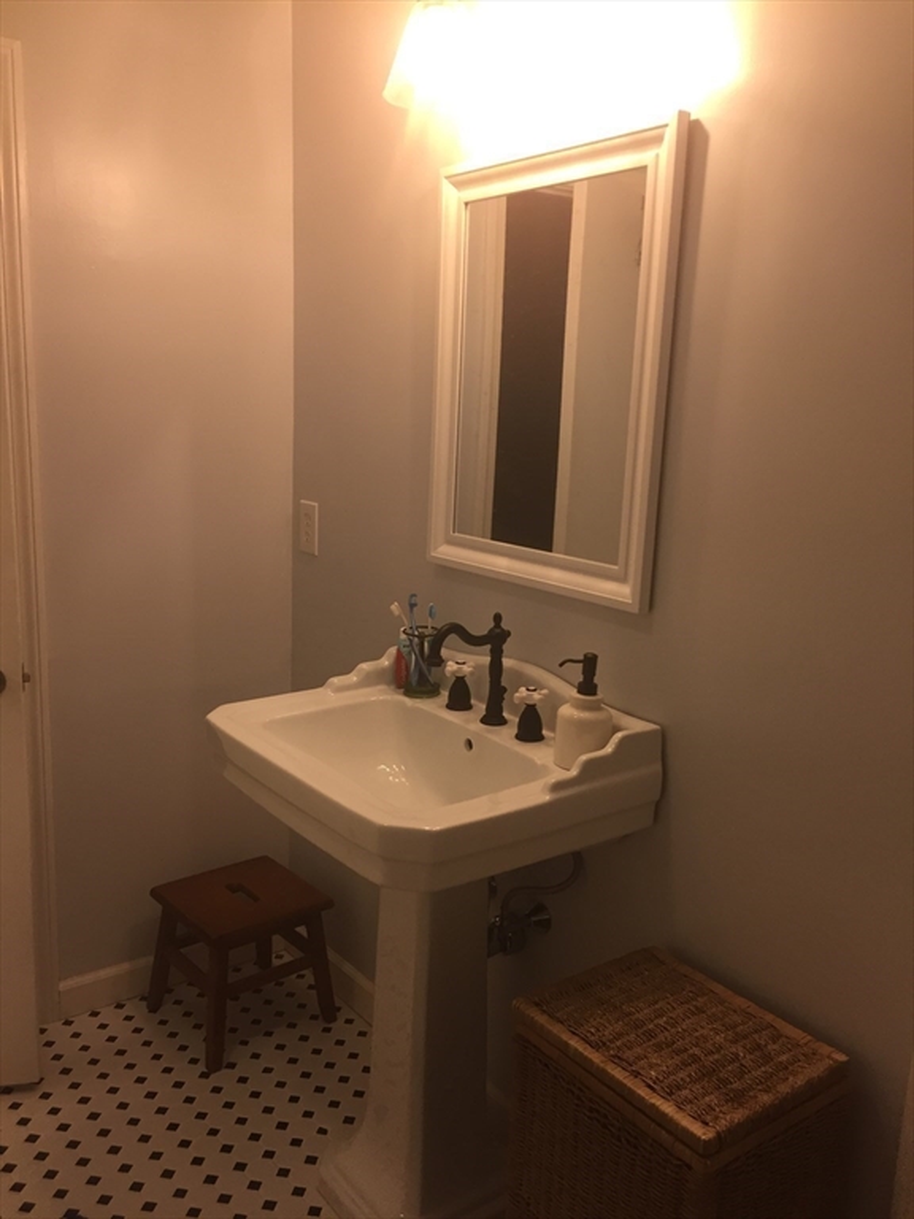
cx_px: 457
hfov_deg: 48.2
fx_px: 1021
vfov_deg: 61.7
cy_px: 610
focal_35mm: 29
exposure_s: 1/30
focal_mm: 4.15
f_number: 2.2
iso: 64
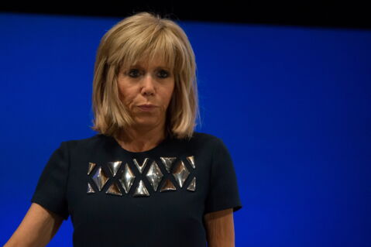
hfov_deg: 8.2
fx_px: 2575
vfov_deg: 5.5
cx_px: 186
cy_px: 124
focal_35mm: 250
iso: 8000
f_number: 5.6
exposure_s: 1/400
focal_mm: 250
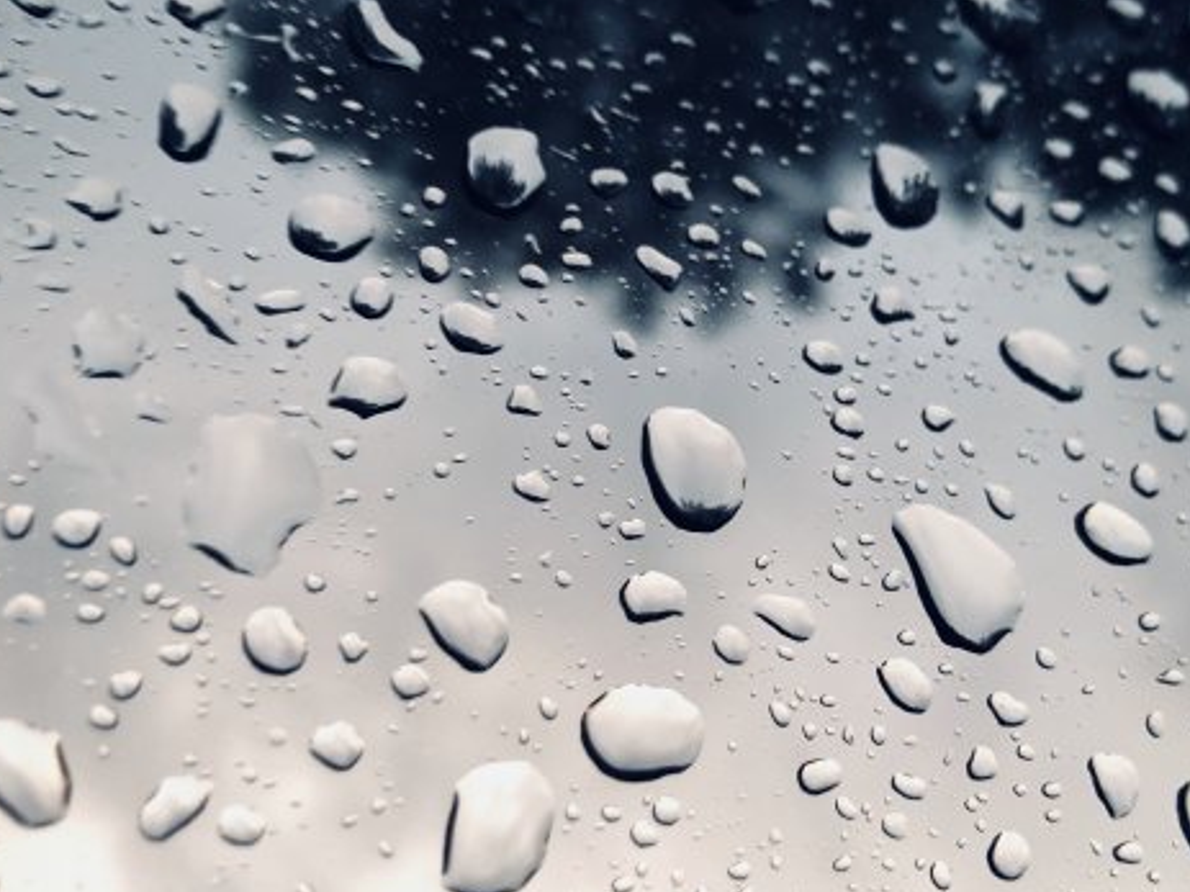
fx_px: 1272
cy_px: 441
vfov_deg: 38.6
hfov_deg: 50.0
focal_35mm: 37
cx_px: 671
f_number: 1.8
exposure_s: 1/13
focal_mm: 4
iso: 100
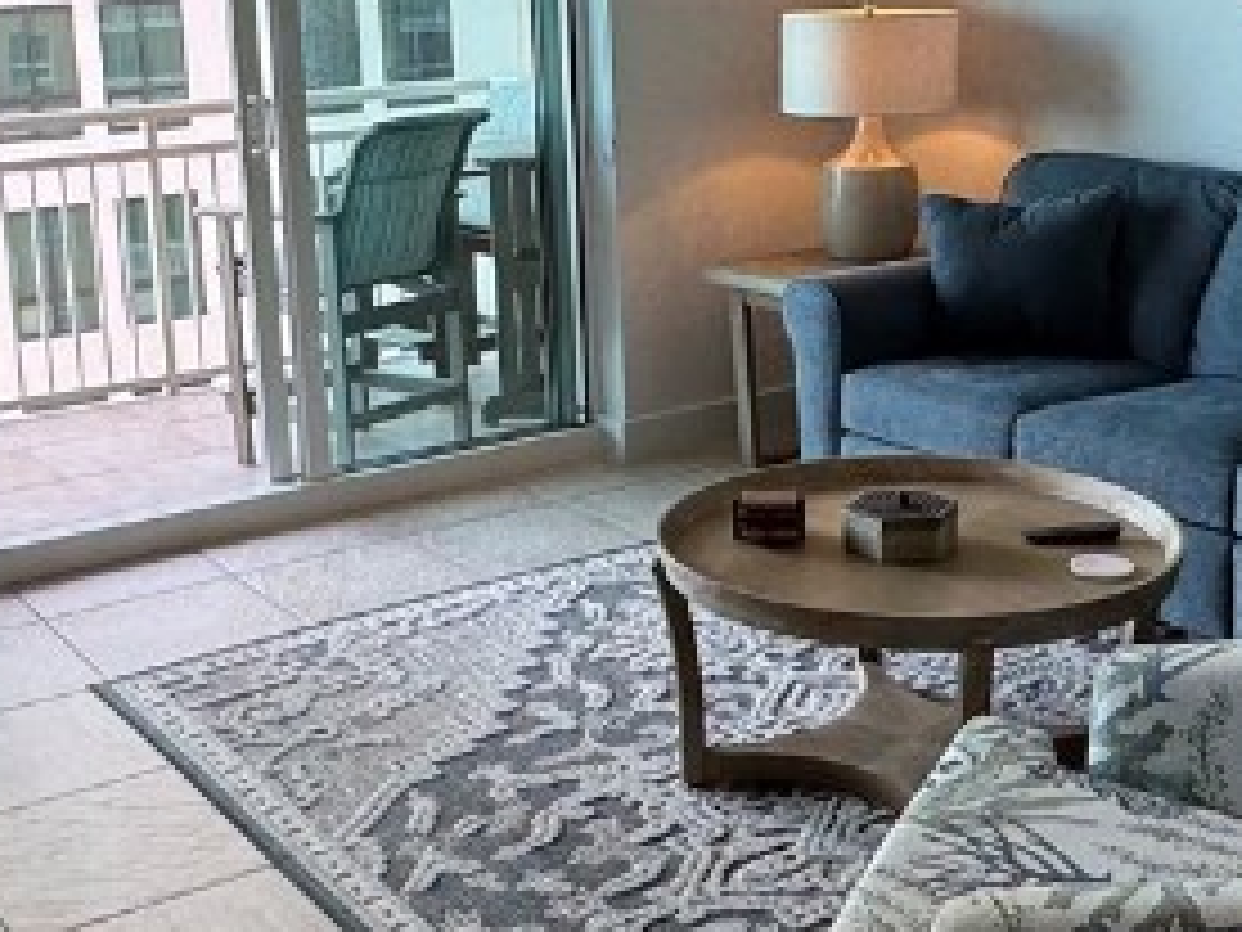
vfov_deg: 27.9
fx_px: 1866
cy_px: 320
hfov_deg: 36.7
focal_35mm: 52
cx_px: 518
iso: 50
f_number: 2.2
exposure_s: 1/120
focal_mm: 2.22
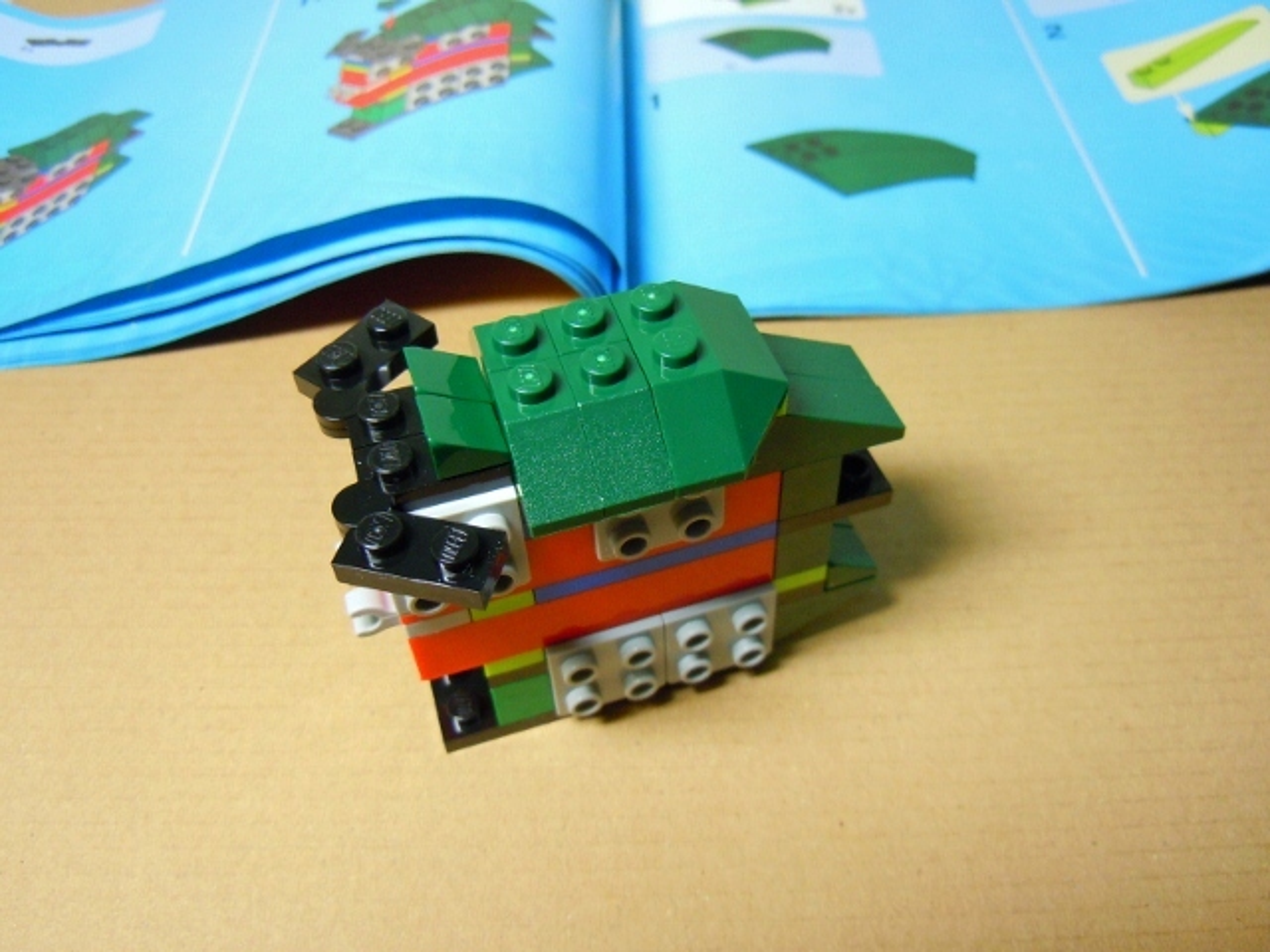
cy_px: 476
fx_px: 1101
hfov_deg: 60.0
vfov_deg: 46.8
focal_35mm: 30
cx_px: 635
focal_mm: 5.4
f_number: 3.5
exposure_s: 1/30
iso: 400
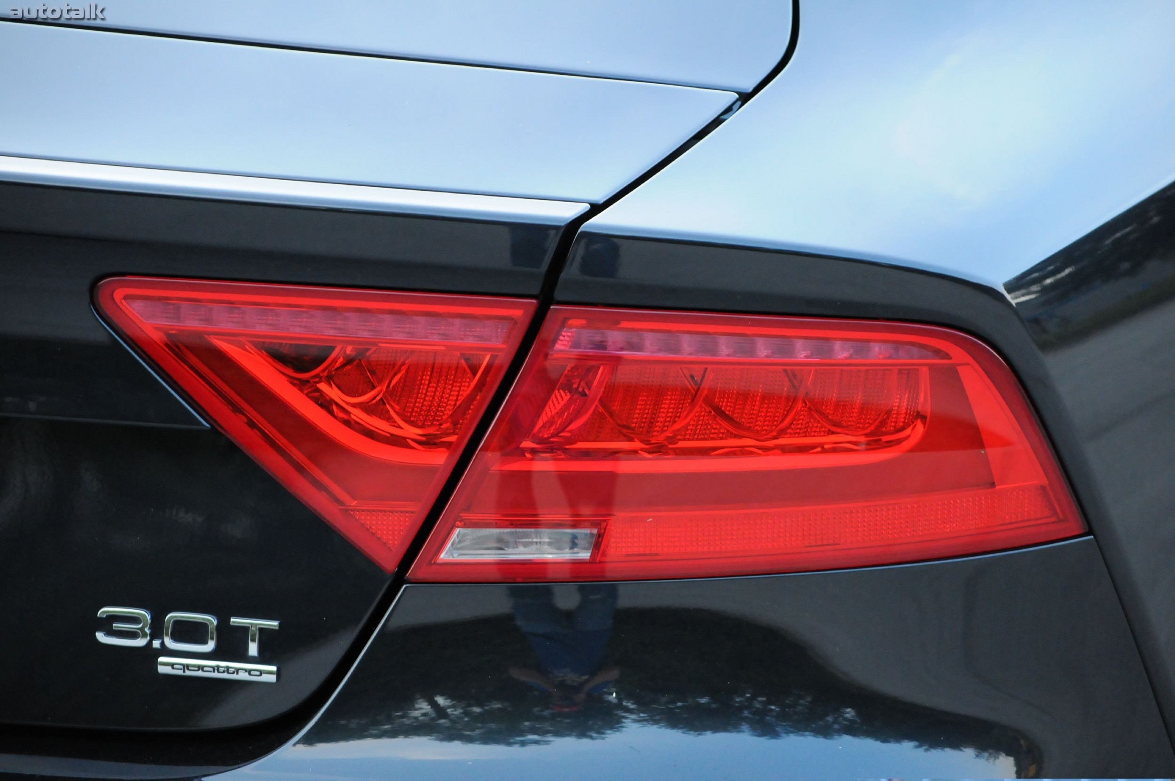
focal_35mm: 129
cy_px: 390
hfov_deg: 15.9
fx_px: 4206
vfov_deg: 10.6
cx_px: 588
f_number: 5.6
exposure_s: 1/40
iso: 2000
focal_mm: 86
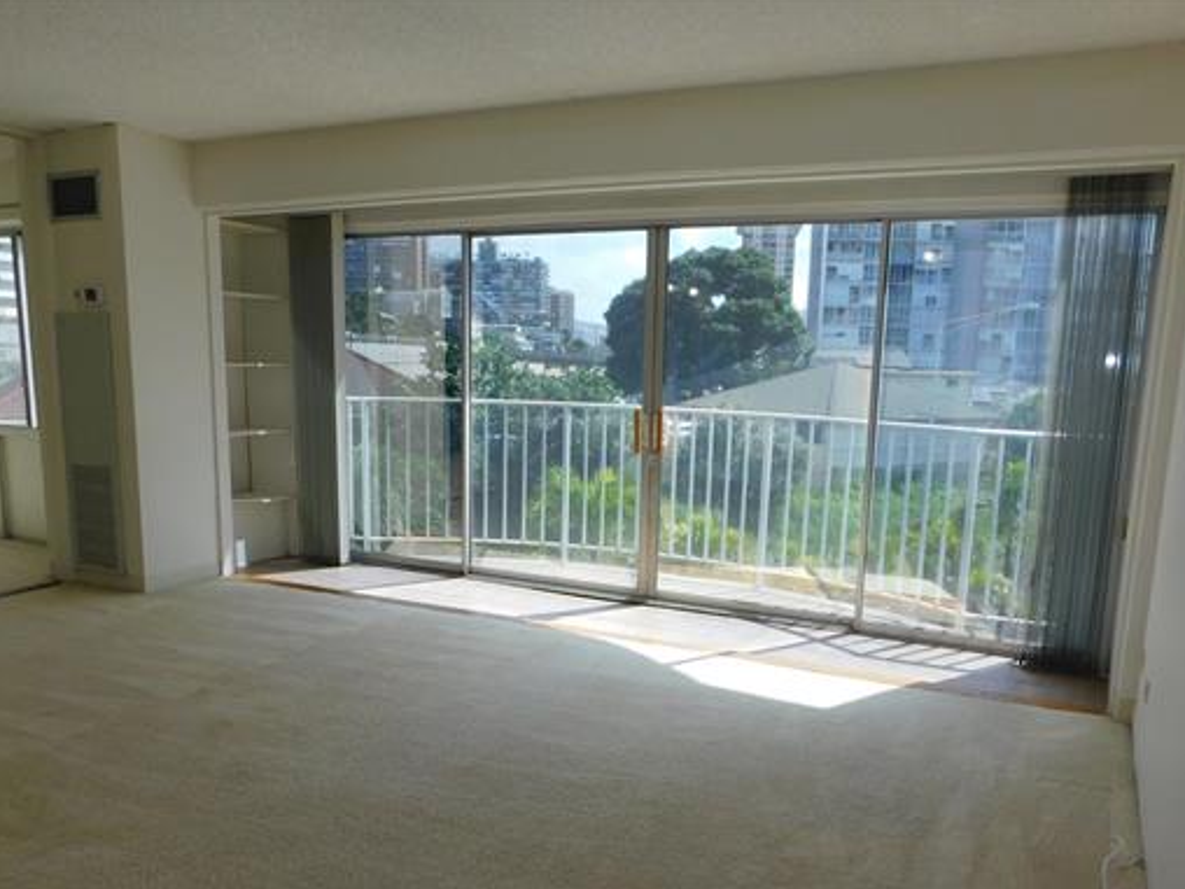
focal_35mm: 29
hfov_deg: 61.7
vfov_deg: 47.8
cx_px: 588
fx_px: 993
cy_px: 555
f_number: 3
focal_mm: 4
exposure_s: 1/640
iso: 125
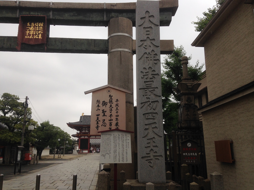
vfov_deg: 42.9
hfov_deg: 55.4
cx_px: 127
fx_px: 242
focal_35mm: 33
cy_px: 95
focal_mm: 4.12
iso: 50
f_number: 2.4
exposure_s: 1/616
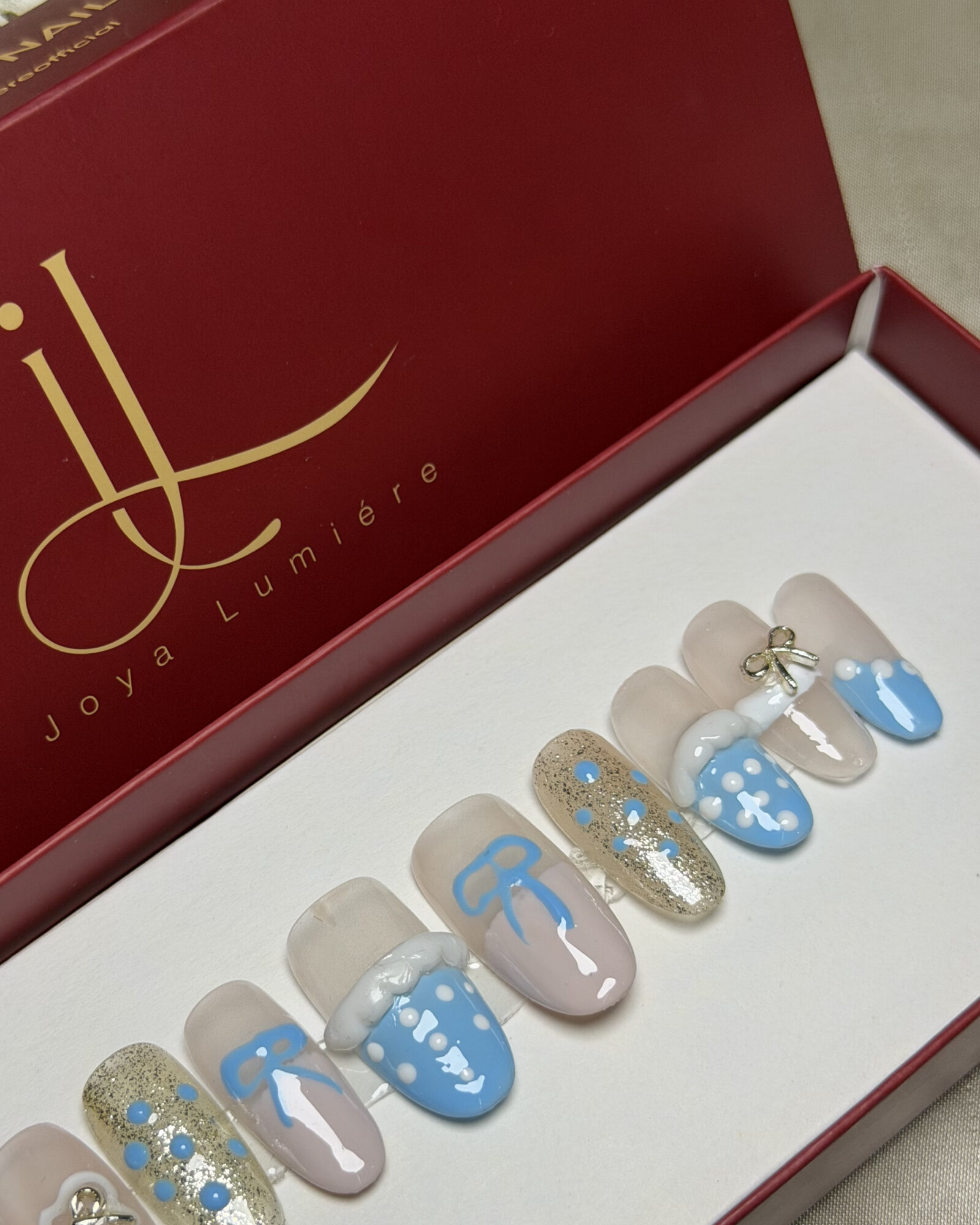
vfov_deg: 31.4
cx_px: 407
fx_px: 2175
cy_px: 719
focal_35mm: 60
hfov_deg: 25.4
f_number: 1.78
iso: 80
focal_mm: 6.76
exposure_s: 1/100
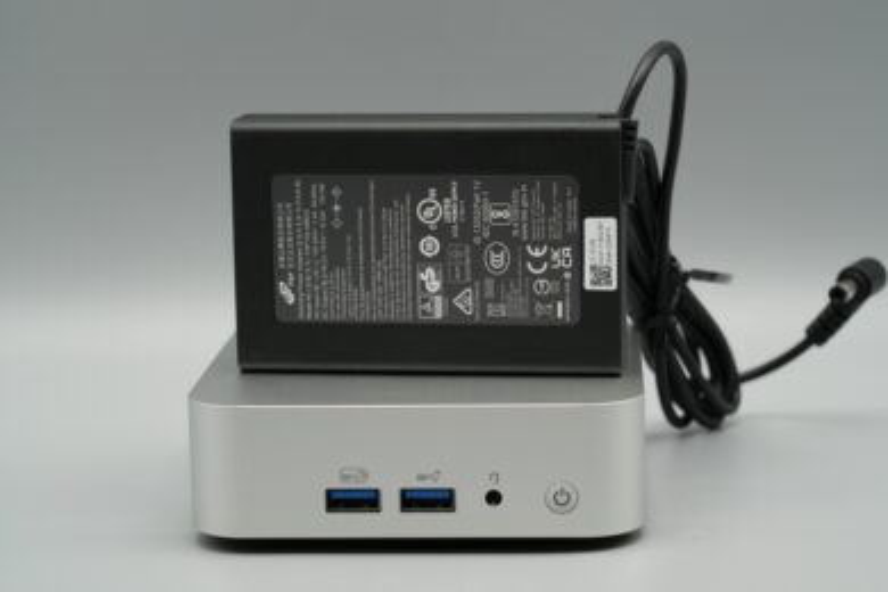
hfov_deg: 20.4
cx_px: 444
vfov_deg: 13.7
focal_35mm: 100
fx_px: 2466
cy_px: 296
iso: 1000
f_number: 10
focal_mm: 100
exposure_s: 1/100
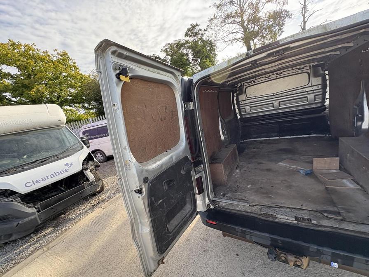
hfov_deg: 102.1
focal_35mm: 14
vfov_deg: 85.7
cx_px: 184
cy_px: 138
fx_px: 149
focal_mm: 2.22
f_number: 2.2
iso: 64
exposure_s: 1/364
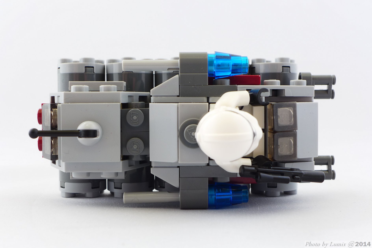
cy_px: 124
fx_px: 517
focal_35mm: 50
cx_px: 186
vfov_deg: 27.0
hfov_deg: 39.6
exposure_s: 1/6
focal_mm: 9.8
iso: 80
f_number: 4.5
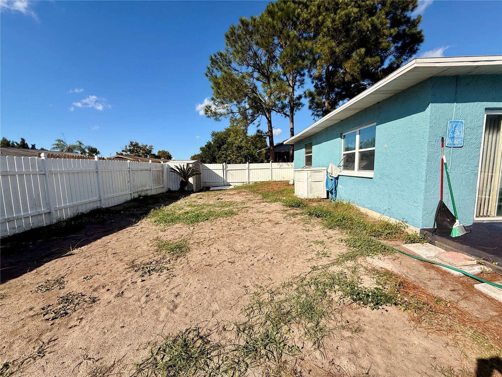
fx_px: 203
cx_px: 251
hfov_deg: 102.1
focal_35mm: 14
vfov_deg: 85.7
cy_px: 188
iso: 50
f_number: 2.2
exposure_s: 1/2841
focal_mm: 2.22
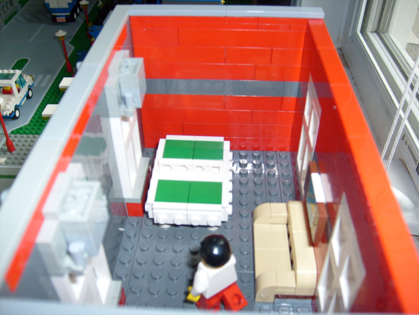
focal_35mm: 35
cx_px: 210
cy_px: 158
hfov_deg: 52.6
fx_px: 424
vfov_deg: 40.7
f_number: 2.8
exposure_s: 1/45
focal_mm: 5.8
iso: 100
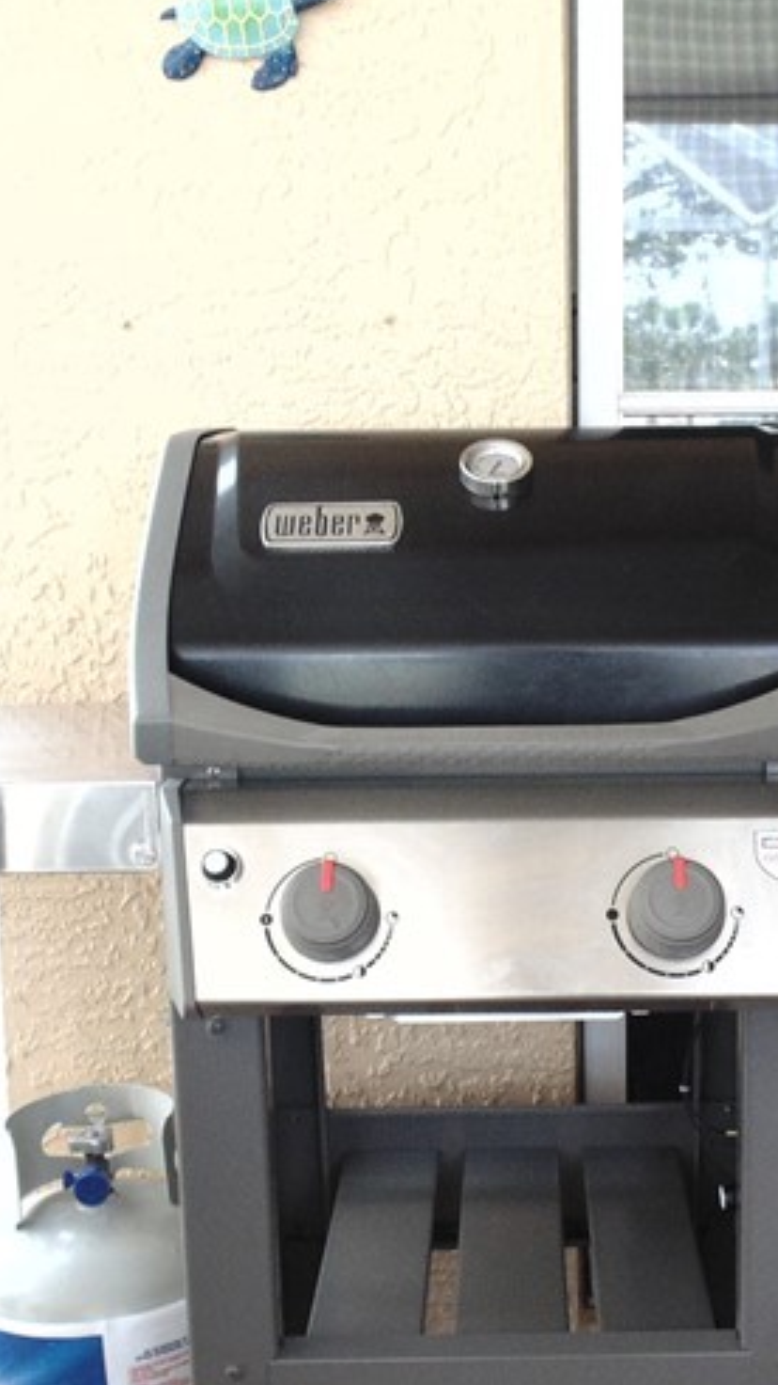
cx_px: 533
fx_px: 1835
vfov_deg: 41.2
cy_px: 801
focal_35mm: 50
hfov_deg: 23.8
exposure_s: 1/30
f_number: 3.1
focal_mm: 4
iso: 100
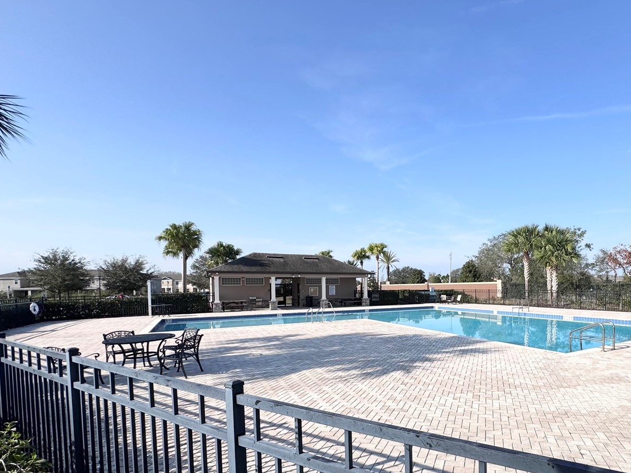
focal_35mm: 19
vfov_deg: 67.7
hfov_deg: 82.1
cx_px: 415
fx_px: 346
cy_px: 293
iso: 50
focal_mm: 2.22
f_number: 2.2
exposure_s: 1/2415
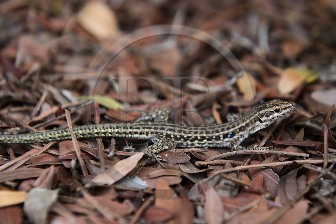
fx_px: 653
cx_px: 168
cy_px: 112
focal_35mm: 70
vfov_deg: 19.4
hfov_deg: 28.8
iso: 200
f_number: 4.5
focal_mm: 70
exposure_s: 1/250
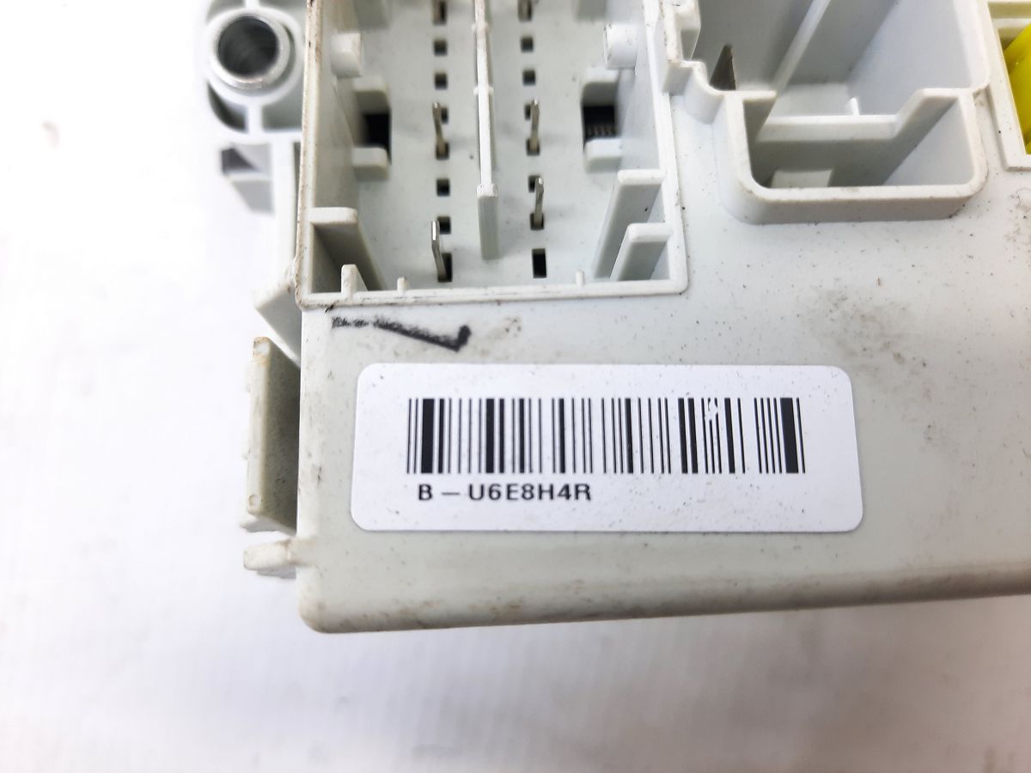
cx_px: 516
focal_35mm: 25
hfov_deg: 69.4
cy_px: 386
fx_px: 745
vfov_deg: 54.9
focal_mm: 4.6
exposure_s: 1/50
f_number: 2
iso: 125
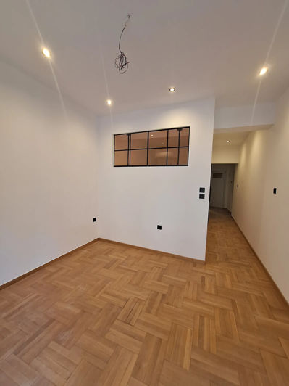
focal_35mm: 13
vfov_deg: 106.2
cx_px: 144
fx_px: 145
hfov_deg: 89.9
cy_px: 193
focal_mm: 1.74
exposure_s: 1/50
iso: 125
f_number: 2.2
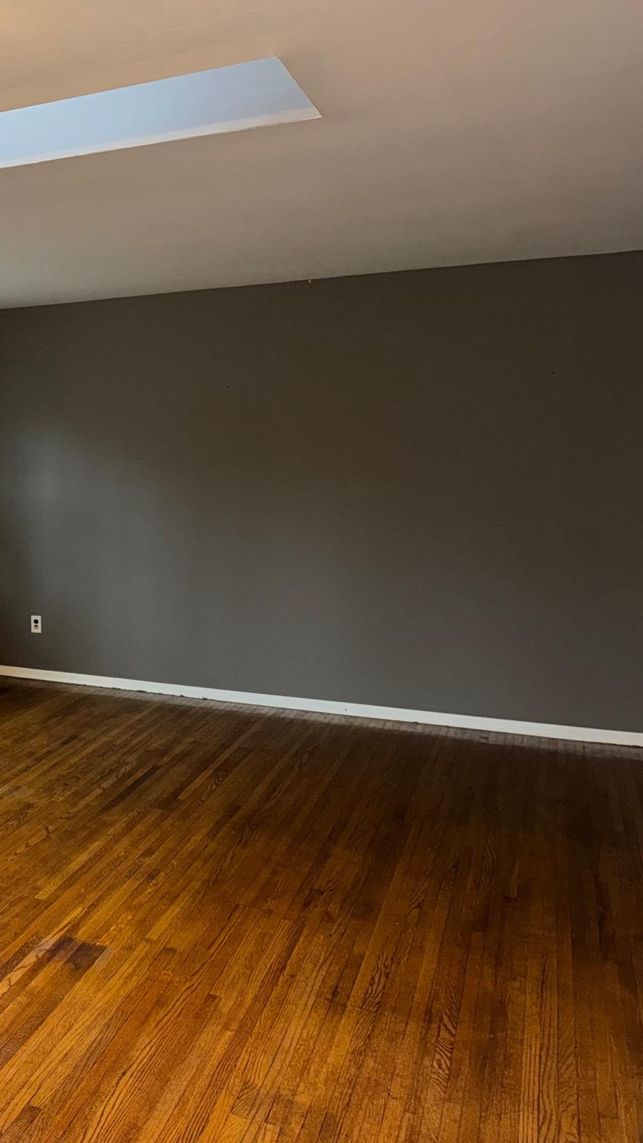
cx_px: -116
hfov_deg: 29.4
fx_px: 1061
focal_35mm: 35
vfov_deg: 56.6
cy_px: 570
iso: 160
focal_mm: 6.76
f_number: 1.78
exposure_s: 1/15
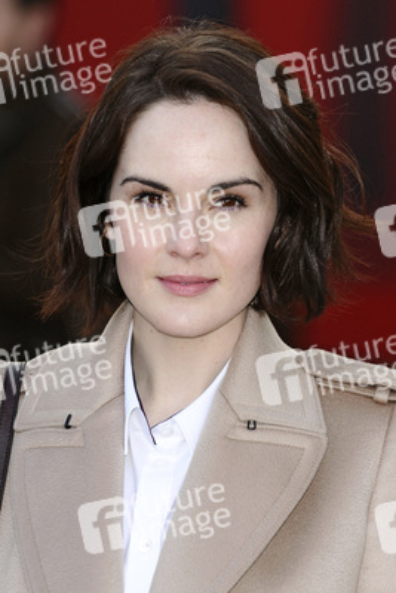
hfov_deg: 4.6
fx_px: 4945
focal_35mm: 300
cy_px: 296
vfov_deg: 6.9
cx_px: 198
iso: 200
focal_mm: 200
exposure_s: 1/250
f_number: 4.5
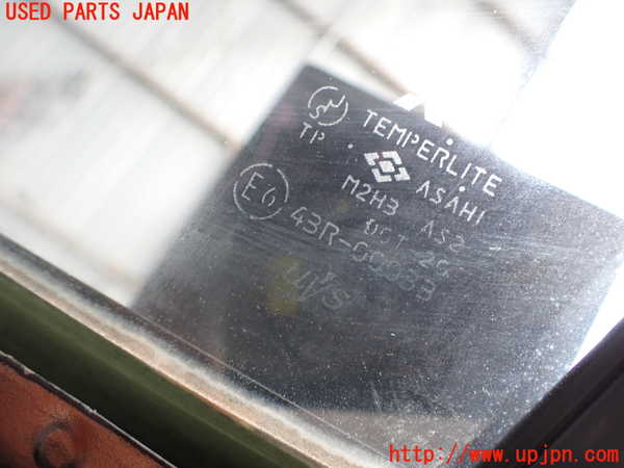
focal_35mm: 30
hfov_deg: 60.0
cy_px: 234
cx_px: 312
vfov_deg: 46.8
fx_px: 541
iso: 100
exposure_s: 1/125
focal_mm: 5.4
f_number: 2.3
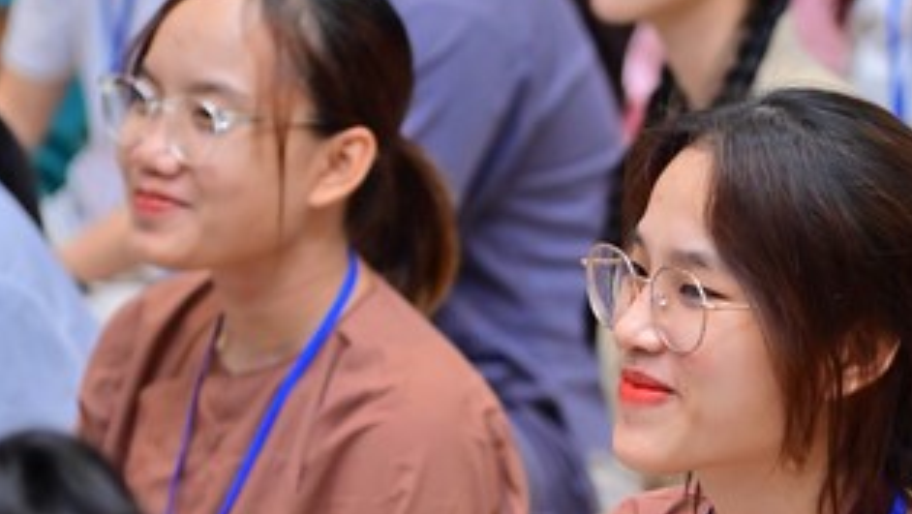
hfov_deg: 8.3
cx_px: 553
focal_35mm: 260
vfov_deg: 4.7
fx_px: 6291
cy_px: 531
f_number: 4
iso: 1600
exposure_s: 1/125
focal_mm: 120
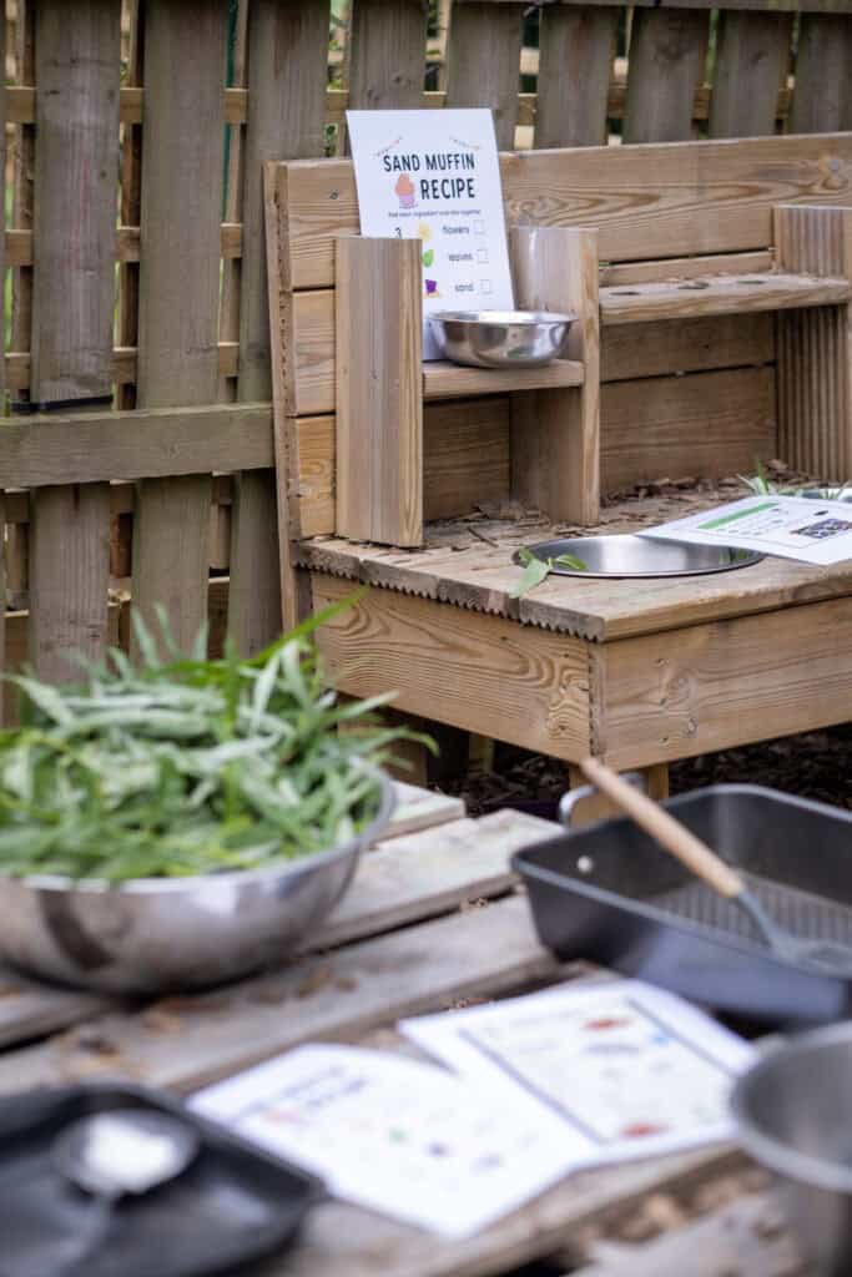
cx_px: 426
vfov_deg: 24.2
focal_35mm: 84
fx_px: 2981
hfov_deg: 16.3
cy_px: 638
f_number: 2
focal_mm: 56
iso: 200
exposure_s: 1/400
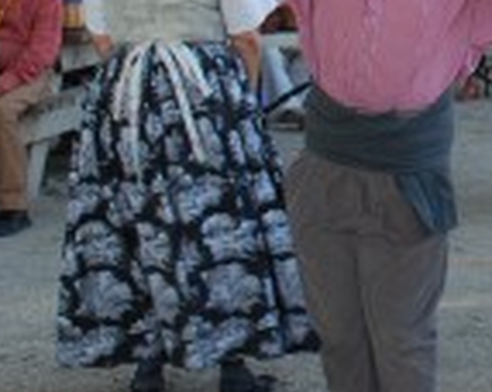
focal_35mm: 139
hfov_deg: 13.2
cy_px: -105
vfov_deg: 10.8
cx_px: 716
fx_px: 2021
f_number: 5
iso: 200
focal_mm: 22
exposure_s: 1/100
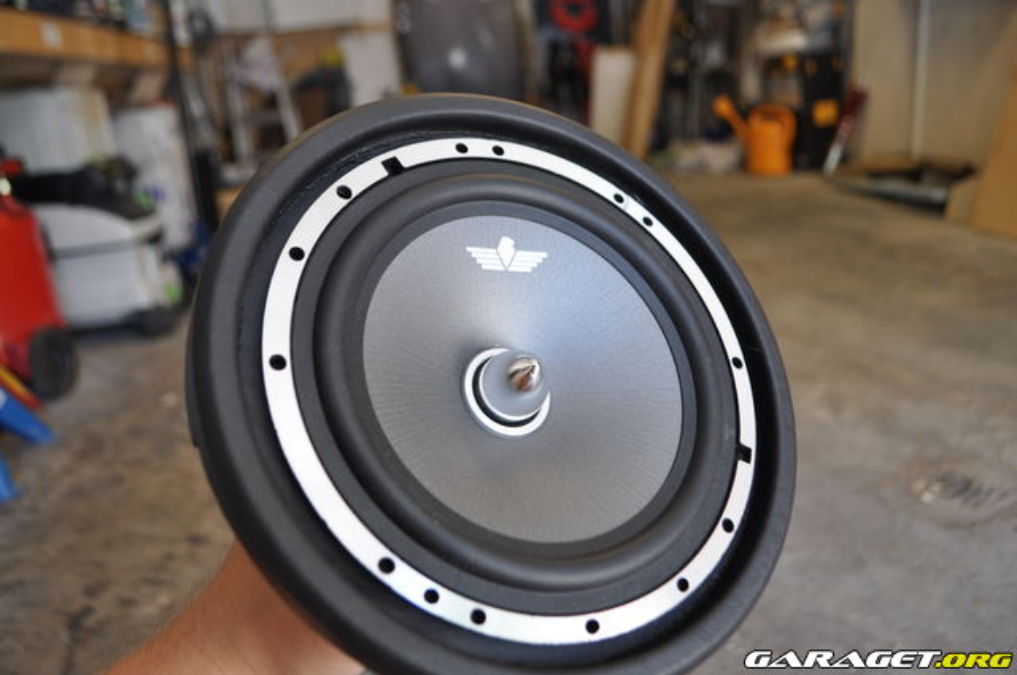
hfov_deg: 67.4
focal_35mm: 27
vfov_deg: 47.8
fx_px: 762
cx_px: 508
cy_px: 338
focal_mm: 18
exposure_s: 1/80
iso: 400
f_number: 4.5
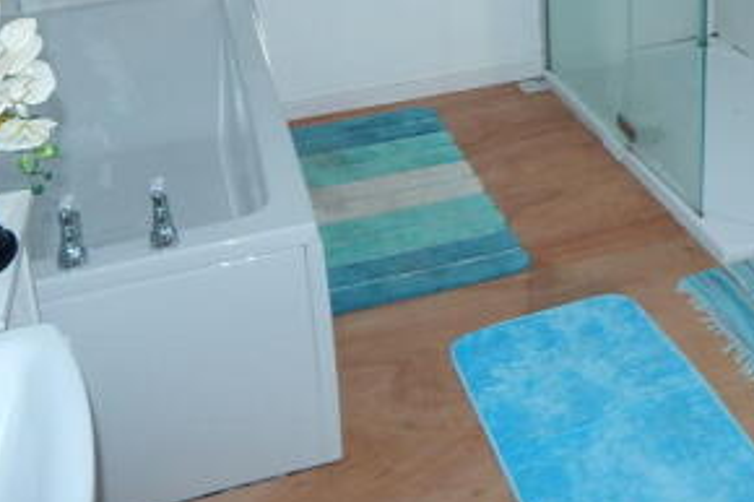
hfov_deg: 41.9
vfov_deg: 27.0
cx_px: 529
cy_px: -38
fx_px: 963
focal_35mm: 46
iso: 125
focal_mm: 4
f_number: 3
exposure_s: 1/30
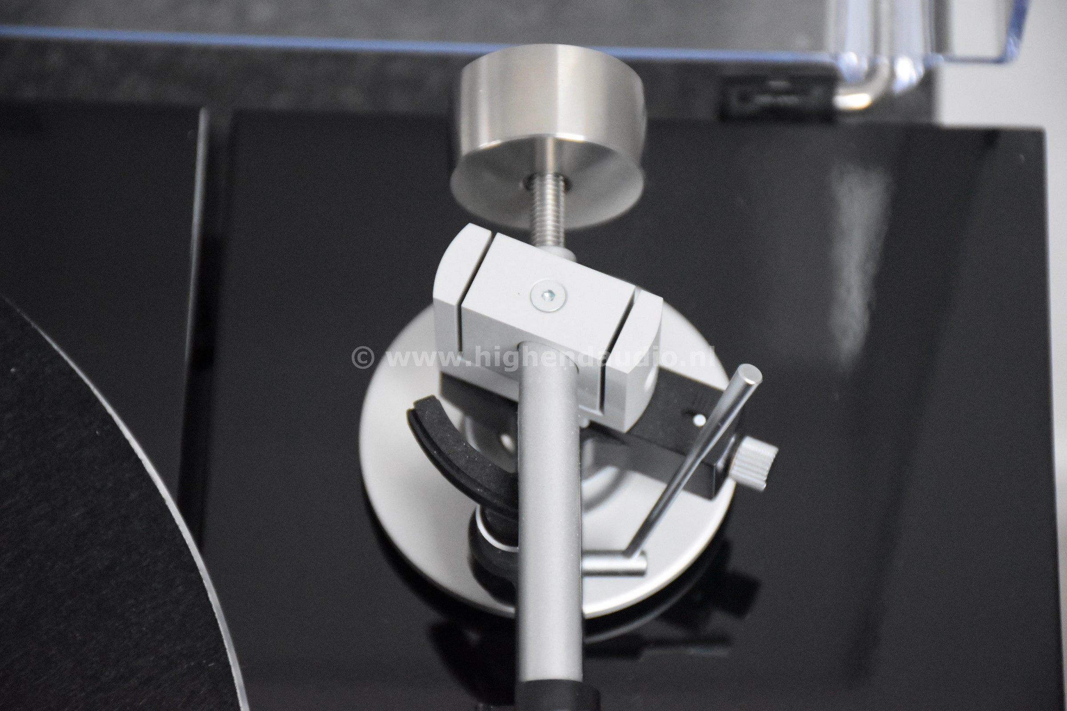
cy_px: 356
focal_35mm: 135
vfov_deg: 10.2
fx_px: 4001
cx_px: 534
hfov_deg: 15.2
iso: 8000
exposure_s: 1/125
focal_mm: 90
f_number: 5.3
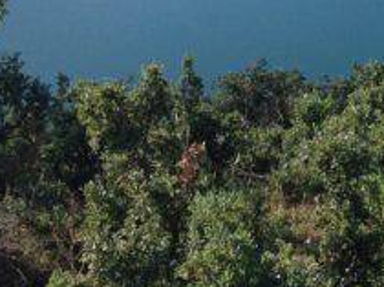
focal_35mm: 128
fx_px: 1418
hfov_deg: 14.5
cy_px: -4
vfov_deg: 11.4
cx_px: 549
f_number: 2.4
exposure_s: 1/1374
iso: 50
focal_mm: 4.28
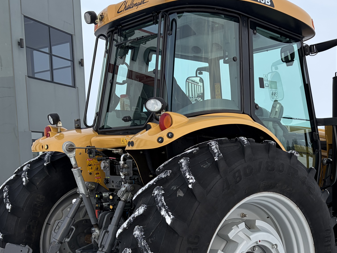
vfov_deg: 29.1
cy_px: 196
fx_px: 477
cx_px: 247
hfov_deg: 38.1
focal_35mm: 49
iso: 50
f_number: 1.6
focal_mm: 5.96
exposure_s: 1/419
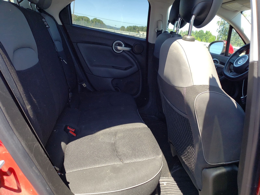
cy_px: 98
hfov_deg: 67.3
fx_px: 195
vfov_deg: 53.1
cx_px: 130
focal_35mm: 26
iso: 50
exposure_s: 1/385
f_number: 1.5
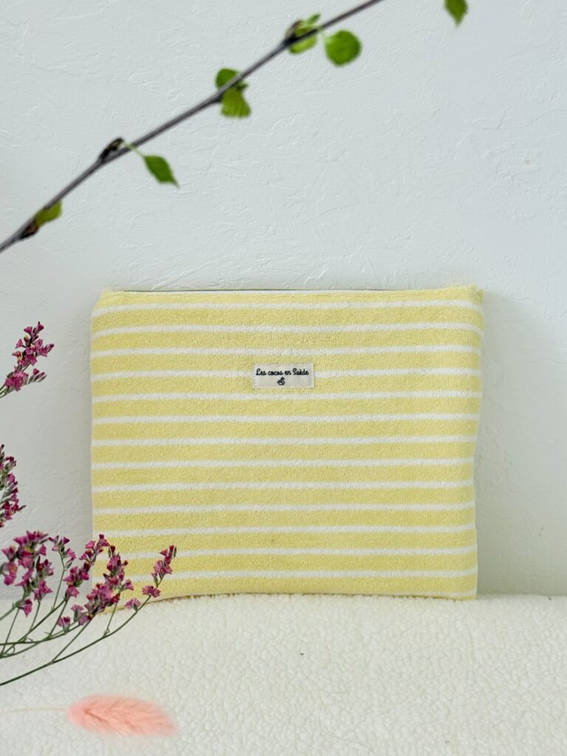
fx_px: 1048
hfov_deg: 30.3
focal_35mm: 48
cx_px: 284
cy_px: 378
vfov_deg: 39.7
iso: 80
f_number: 1.78
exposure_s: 1/153
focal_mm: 6.76
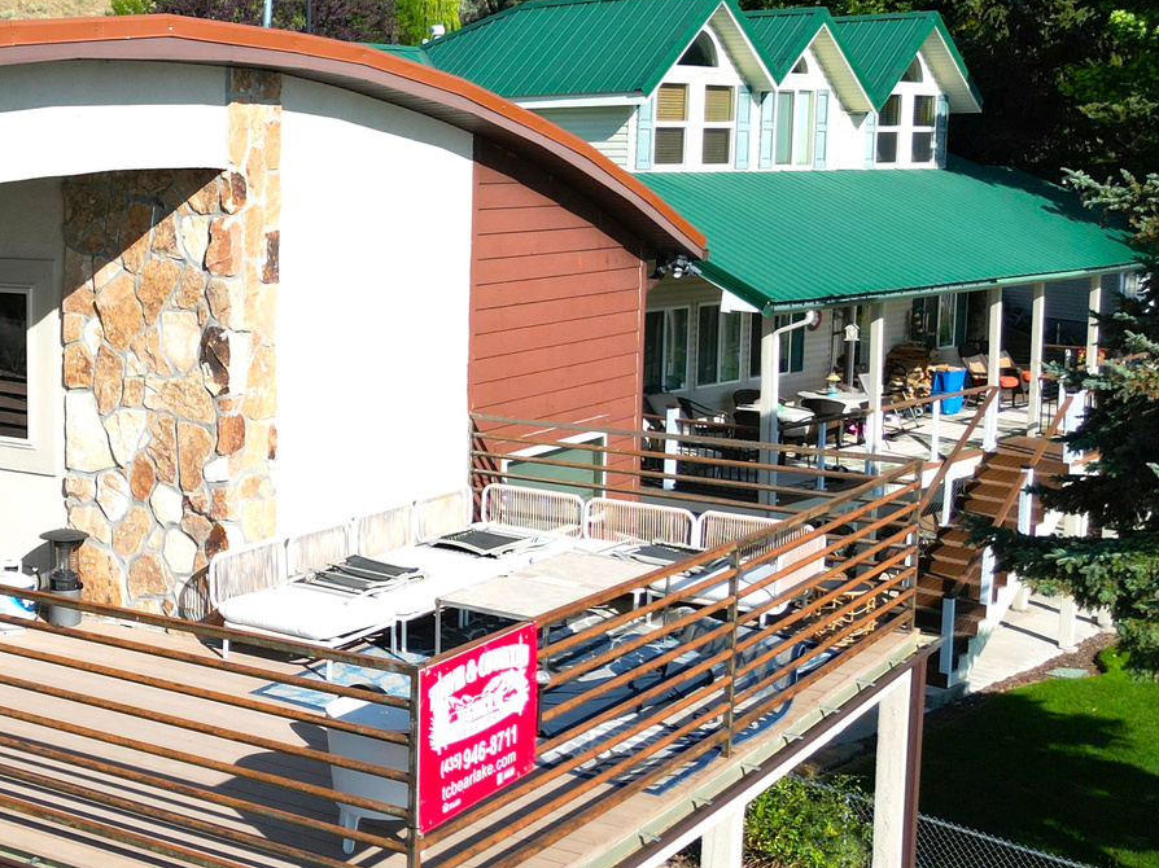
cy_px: 398
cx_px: 156
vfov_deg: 26.5
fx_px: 1841
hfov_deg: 33.4
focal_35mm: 55
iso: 150
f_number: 1.7
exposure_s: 1/4000
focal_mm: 6.72
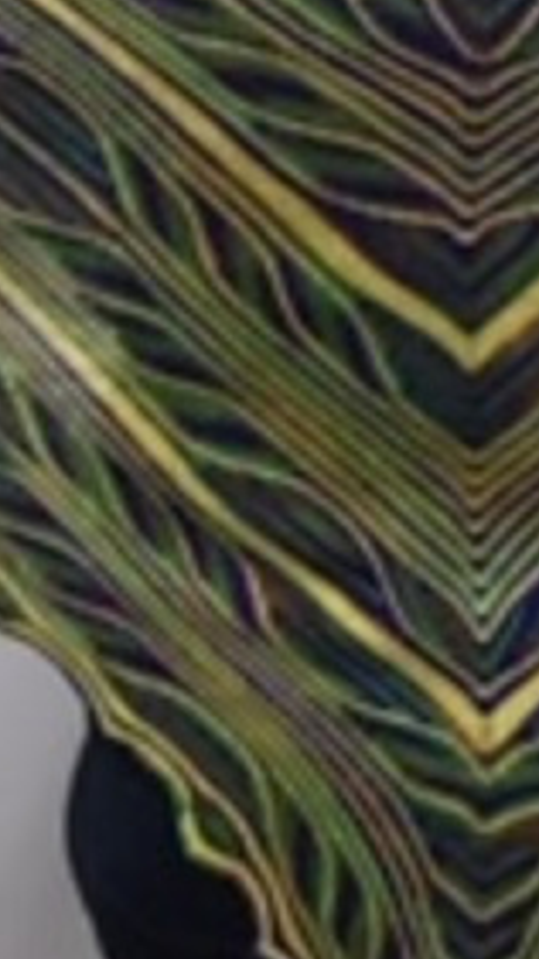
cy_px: 498
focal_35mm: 72
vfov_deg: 29.4
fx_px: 1830
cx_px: 484
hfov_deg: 16.5
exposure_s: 1/15
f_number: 2.2
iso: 64
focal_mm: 4.15
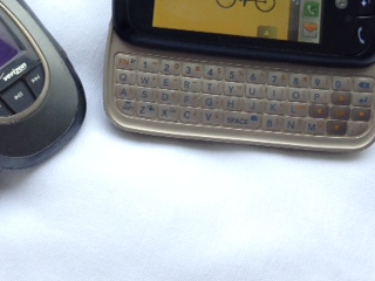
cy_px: 47
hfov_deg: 29.1
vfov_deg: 21.9
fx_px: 715
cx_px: 109
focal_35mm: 66
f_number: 2.4
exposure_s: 1/120
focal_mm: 4.12
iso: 80
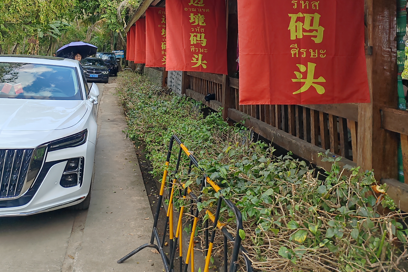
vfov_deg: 32.8
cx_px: 206
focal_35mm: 38
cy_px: 15
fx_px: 431
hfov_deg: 50.7
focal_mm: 6.14
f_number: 1.8
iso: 50
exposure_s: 1/280
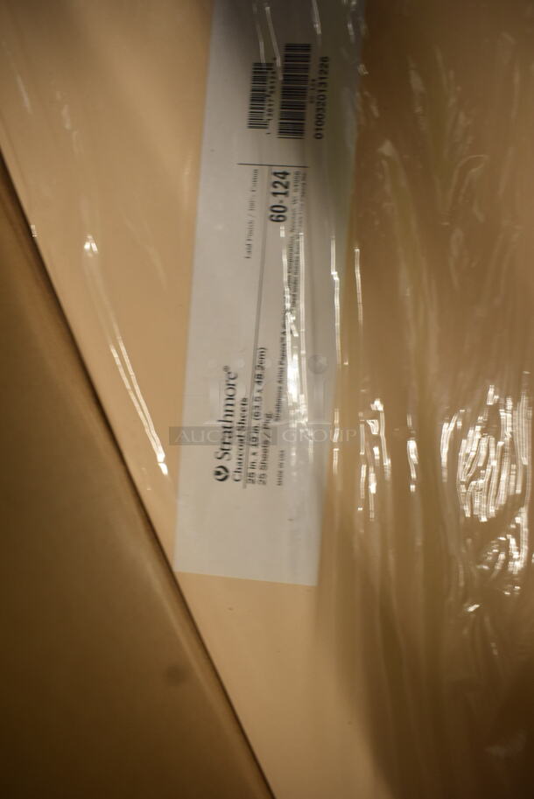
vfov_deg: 67.3
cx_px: 267
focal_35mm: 27
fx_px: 600
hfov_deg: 48.0
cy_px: 400
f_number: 4.5
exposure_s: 1/60
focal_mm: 18
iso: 800
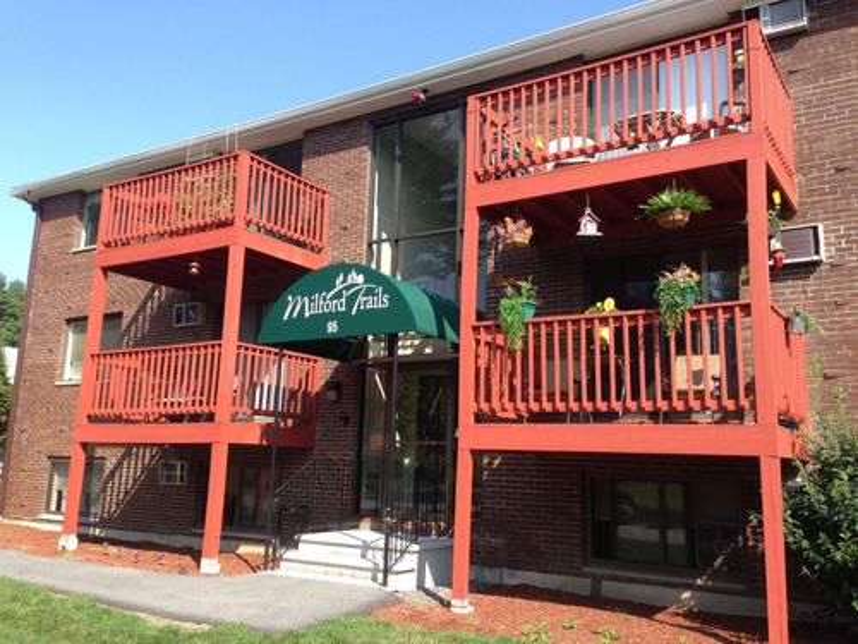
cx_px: 429
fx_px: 818
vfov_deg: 42.9
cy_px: 322
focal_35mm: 33
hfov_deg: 55.4
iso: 50
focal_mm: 4.12
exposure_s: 1/589
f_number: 2.4
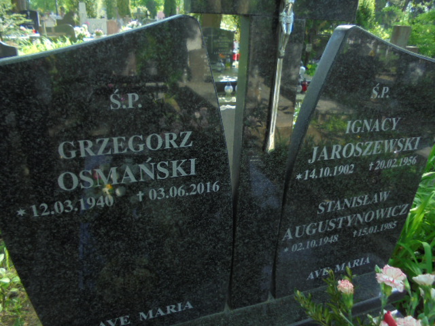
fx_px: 327
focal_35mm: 26
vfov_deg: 53.1
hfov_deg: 67.3
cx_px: 218
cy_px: 163
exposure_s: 1/125
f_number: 3.5
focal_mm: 4.6
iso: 100
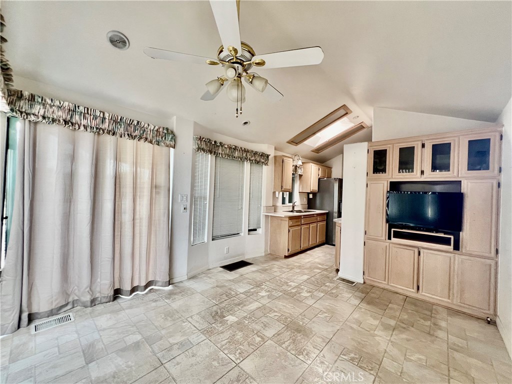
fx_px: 192
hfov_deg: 106.2
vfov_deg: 89.9
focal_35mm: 13
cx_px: 256
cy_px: 192
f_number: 1.8
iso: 200
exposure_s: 1/99
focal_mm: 1.57
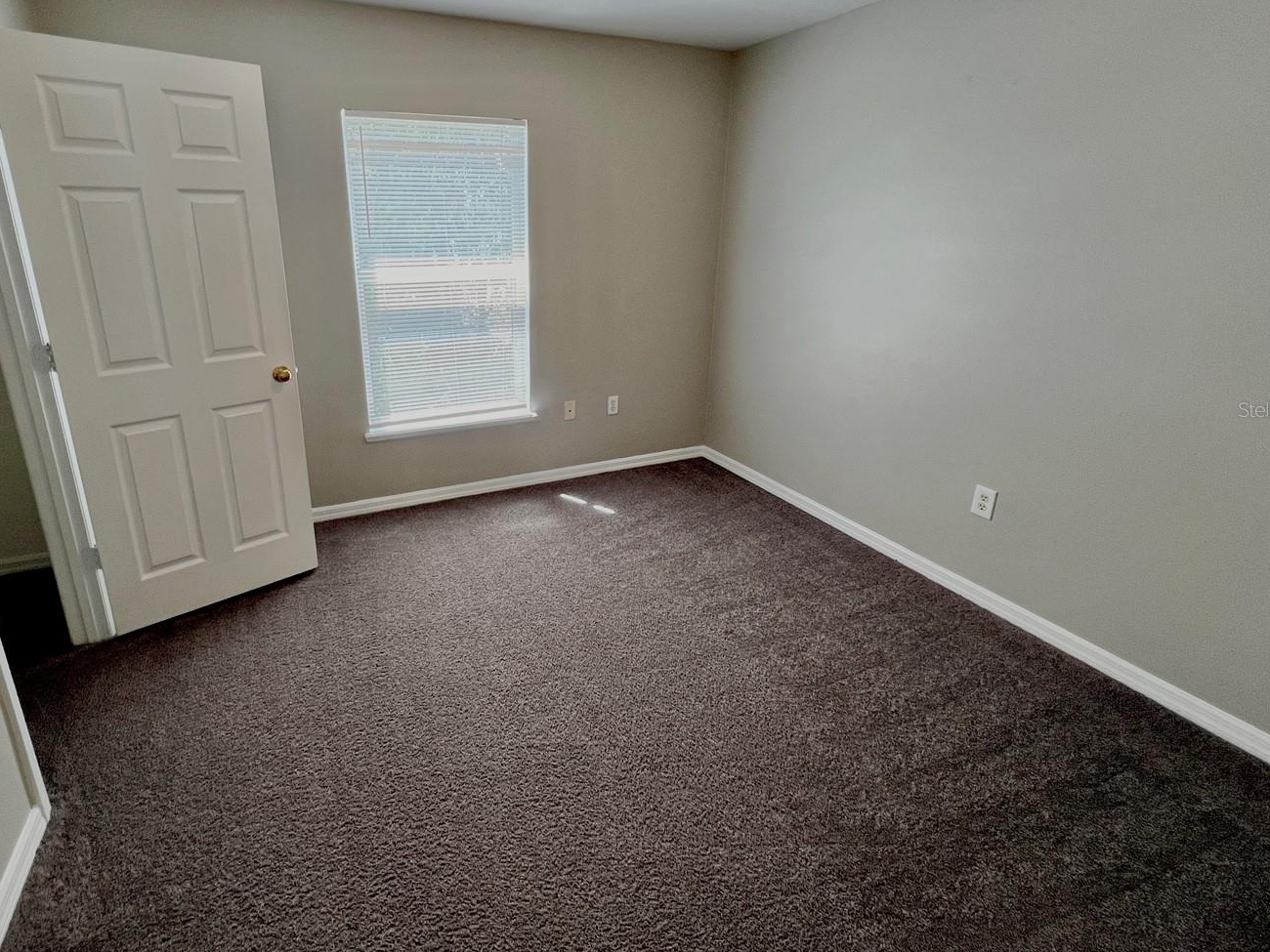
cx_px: 549
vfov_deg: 77.7
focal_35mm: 16
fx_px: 587
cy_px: 409
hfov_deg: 93.9
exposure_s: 1/120
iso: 100
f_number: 1.8
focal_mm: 1.57
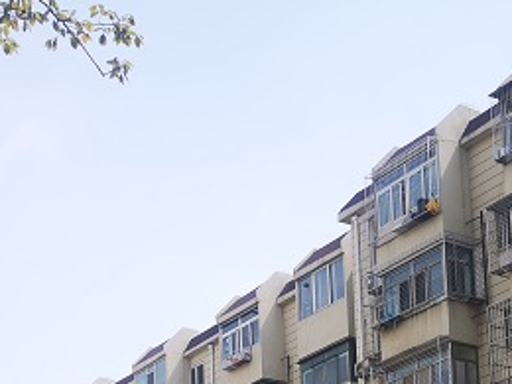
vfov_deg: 16.2
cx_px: 209
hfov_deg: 23.5
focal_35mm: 83
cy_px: 587
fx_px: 1228
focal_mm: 5.58
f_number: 1.8
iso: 50
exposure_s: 1/1815
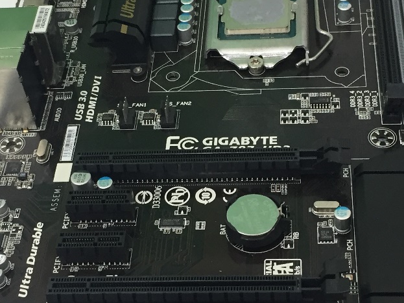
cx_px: 228
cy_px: 162
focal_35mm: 76
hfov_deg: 25.6
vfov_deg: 19.4
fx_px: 887
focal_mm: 4.15
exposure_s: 1/33
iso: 100
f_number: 2.2
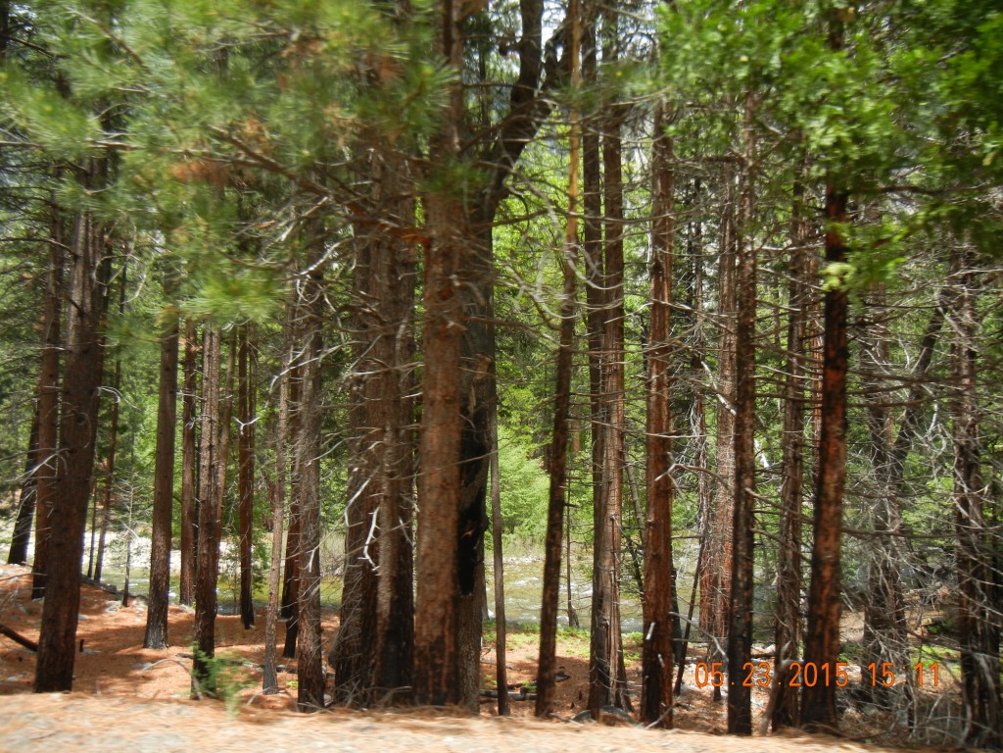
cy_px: 376
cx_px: 502
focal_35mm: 30
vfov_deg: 46.8
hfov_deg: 60.0
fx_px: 869
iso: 160
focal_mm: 5.4
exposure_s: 1/580
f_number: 3.5
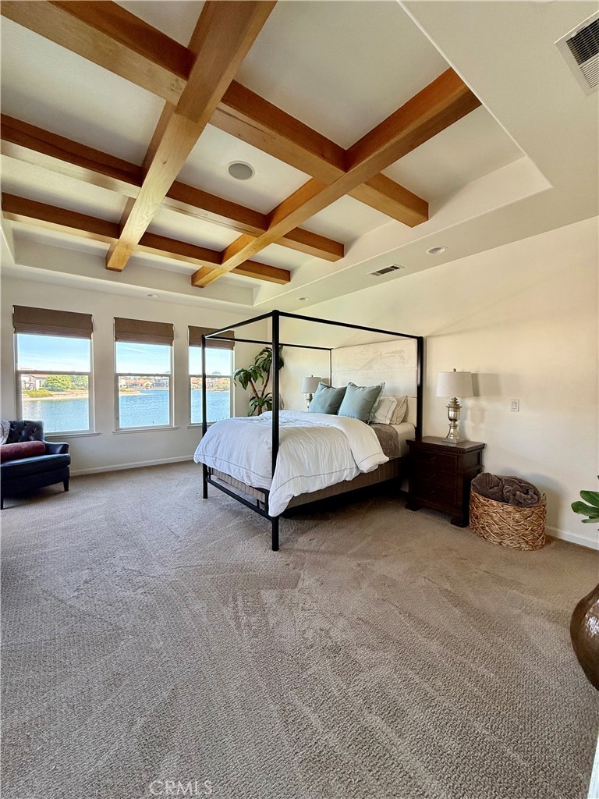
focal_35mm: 14
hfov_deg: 85.7
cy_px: 400
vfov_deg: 102.1
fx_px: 323
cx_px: 300
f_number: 2.2
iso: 125
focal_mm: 2.22
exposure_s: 1/99
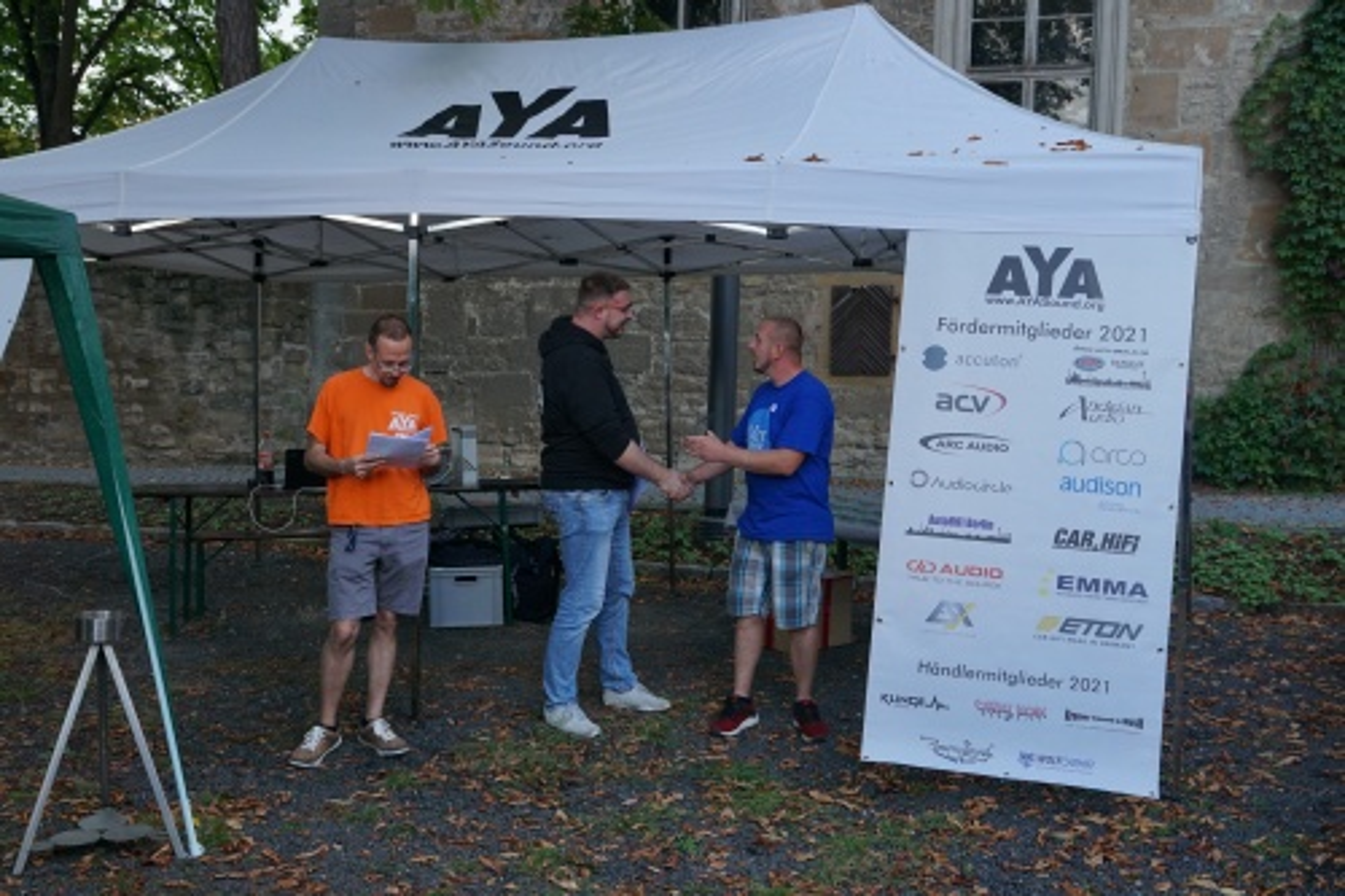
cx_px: 672
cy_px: 448
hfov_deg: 53.1
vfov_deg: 36.8
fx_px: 1344
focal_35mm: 36
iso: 320
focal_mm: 24
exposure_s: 1/160
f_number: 5
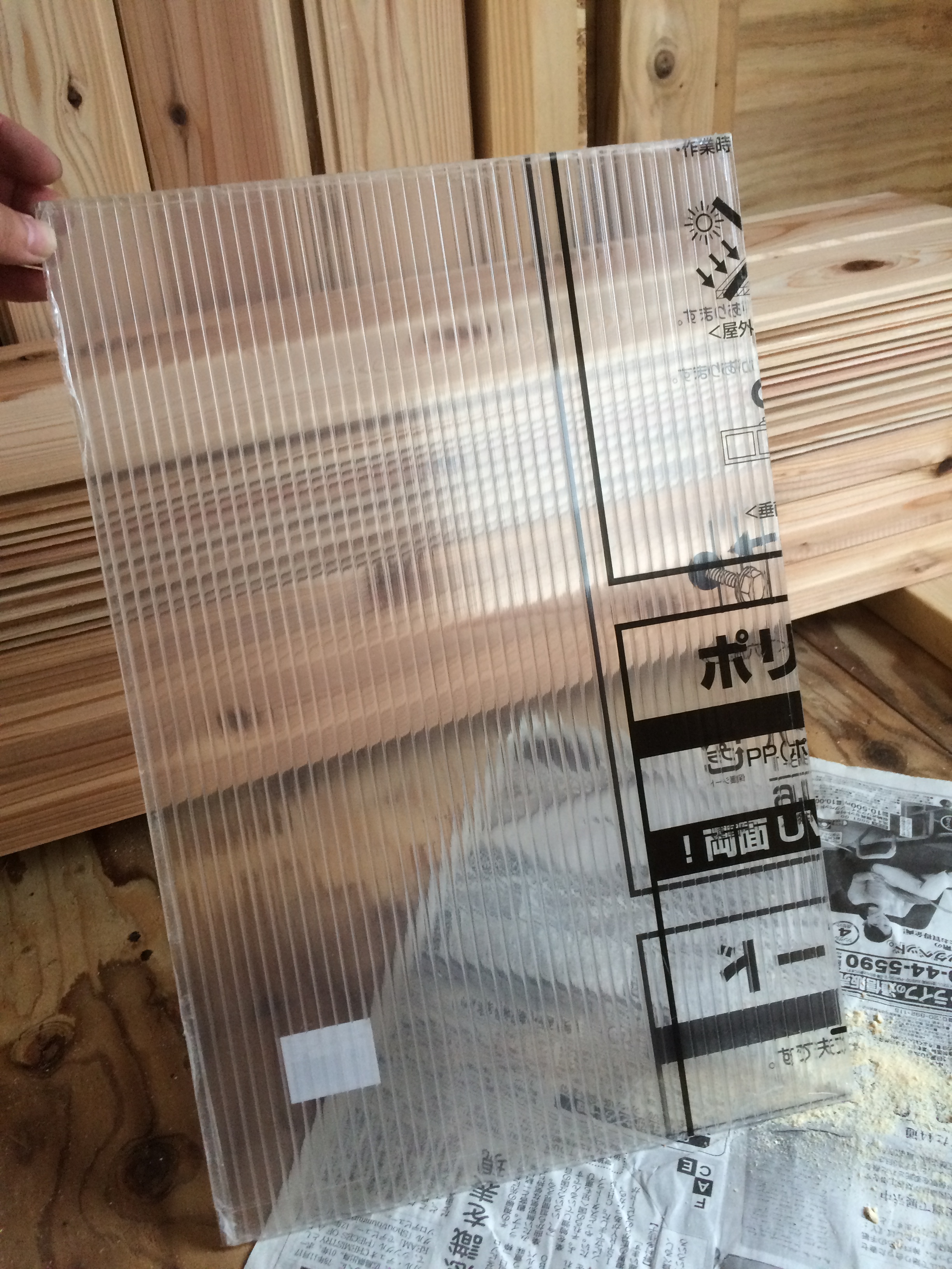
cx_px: 476
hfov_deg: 48.2
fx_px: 1063
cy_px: 634
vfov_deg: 61.7
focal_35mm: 29
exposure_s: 1/30
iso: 125
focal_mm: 4.15
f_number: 2.2
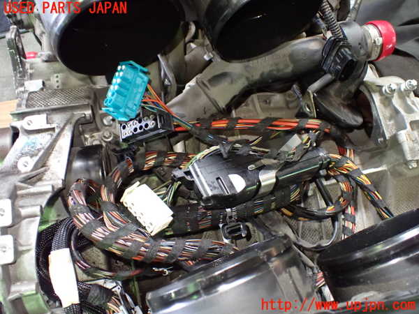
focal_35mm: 30
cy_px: 157
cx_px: 210
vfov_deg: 46.8
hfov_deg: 60.0
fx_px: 363
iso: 1250
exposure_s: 1/30
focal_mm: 5.4
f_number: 2.3
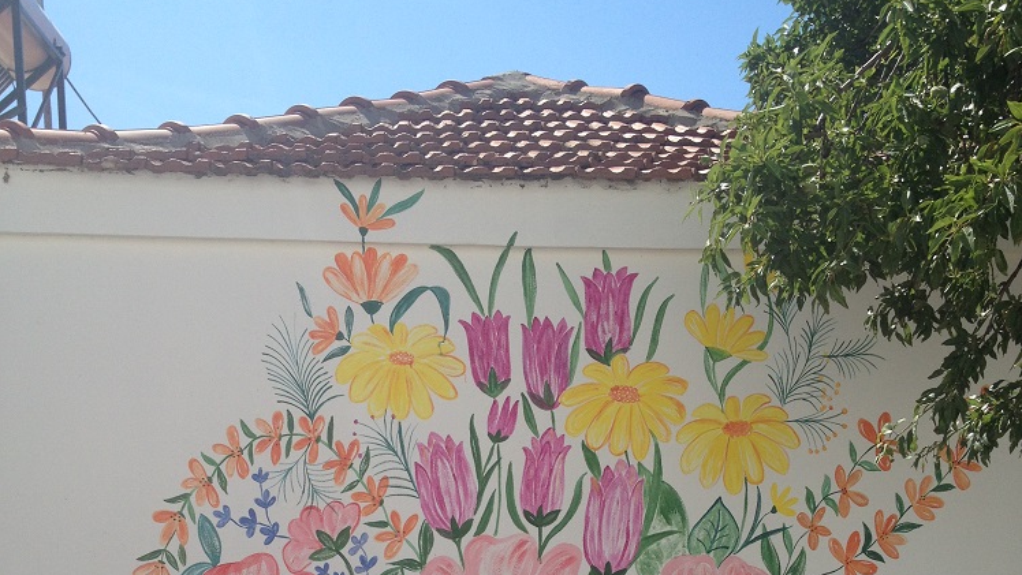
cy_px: 621
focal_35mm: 51
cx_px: 511
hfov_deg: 40.6
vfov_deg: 22.3
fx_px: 1382
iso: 50
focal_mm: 4.28
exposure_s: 1/1783
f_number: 2.4
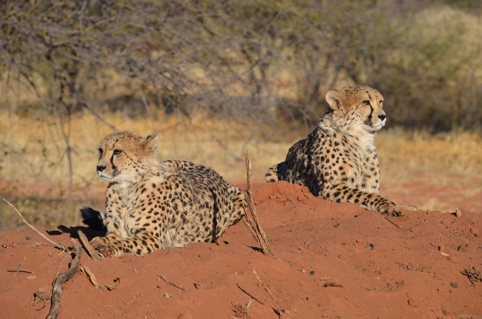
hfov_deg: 7.4
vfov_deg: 4.9
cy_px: 160
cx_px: 241
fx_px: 3708
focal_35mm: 278
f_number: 7.1
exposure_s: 1/800
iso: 200
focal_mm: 185
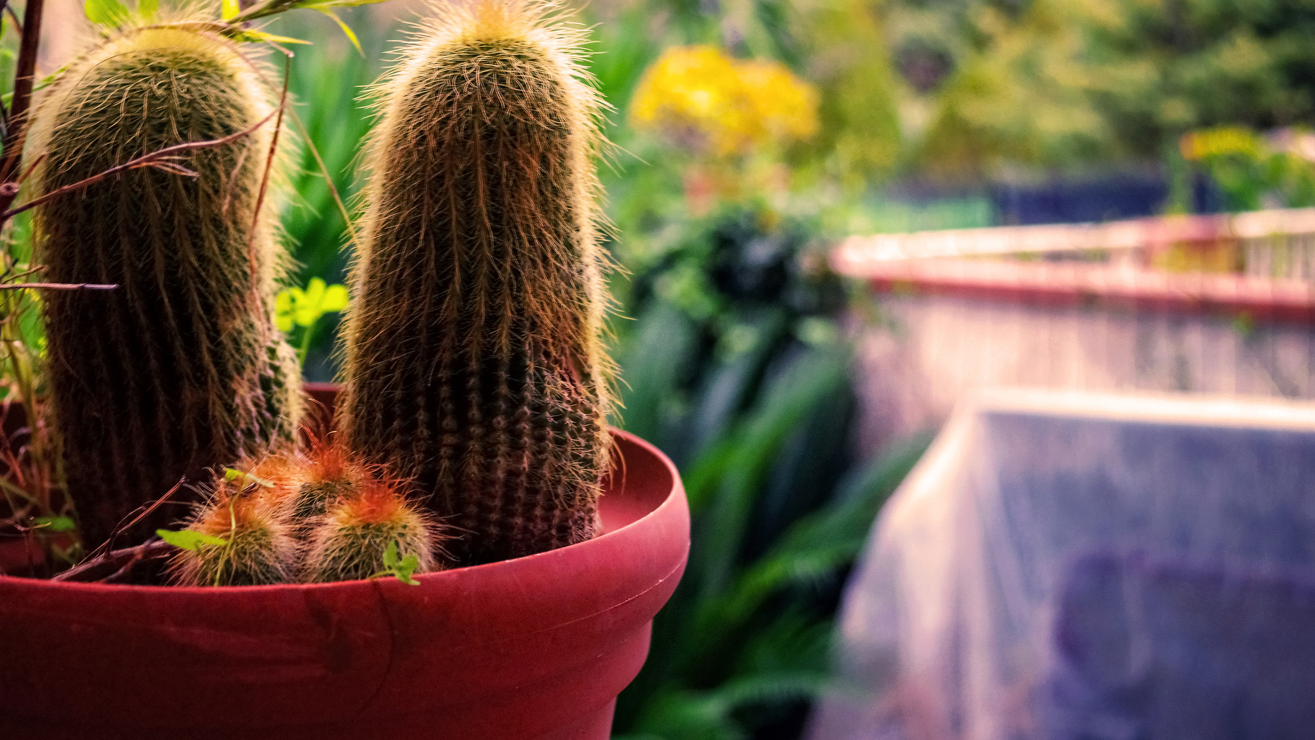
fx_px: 1325
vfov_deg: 31.2
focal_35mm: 38
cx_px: 653
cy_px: 322
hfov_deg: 52.8
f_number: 4
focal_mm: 24
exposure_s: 1/40
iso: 720
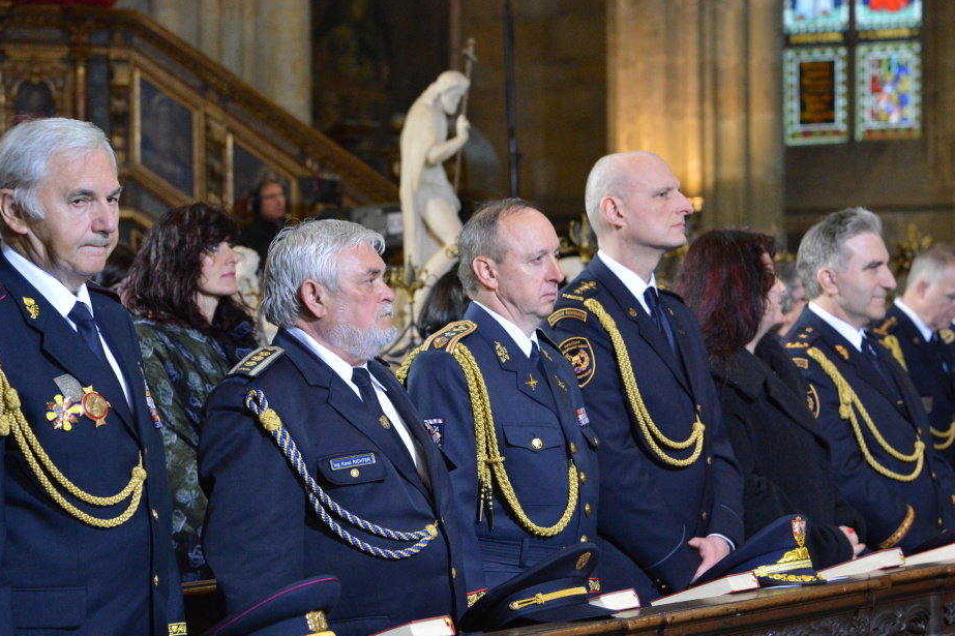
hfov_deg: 15.8
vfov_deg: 10.5
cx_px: 478
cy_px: 342
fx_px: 3448
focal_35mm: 130
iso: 6400
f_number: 6.3
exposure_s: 1/100
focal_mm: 120
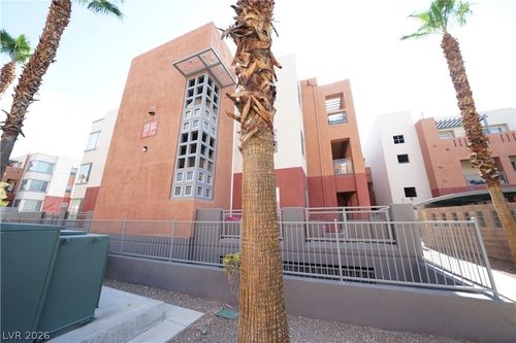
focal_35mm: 12
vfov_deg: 90.0
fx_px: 172
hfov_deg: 112.6
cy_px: 172
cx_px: 258
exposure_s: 1/250
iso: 500
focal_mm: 12
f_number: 6.3
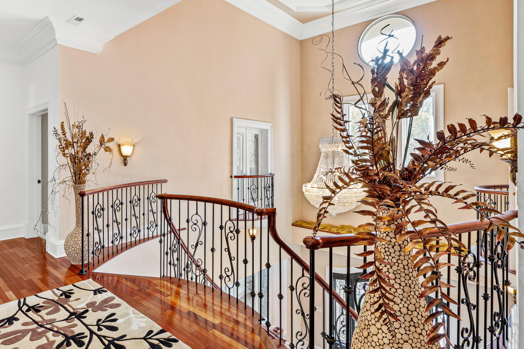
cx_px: 213
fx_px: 276
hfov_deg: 86.0
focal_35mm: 19
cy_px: 153
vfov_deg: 64.3
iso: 100
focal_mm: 10
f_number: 8
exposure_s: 1/2
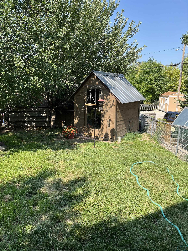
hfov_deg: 53.1
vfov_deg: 67.3
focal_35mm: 26
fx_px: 188
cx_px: 94
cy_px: 126
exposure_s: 1/1266
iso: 50
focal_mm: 5.1
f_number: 1.6
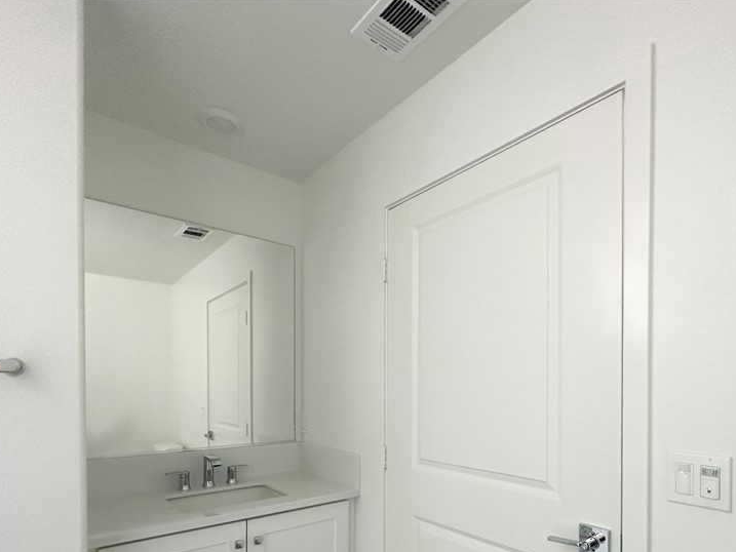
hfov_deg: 81.6
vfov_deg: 63.4
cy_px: 391
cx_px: 395
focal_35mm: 20
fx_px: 425
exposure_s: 1/60
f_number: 2.2
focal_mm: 2.22
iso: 400
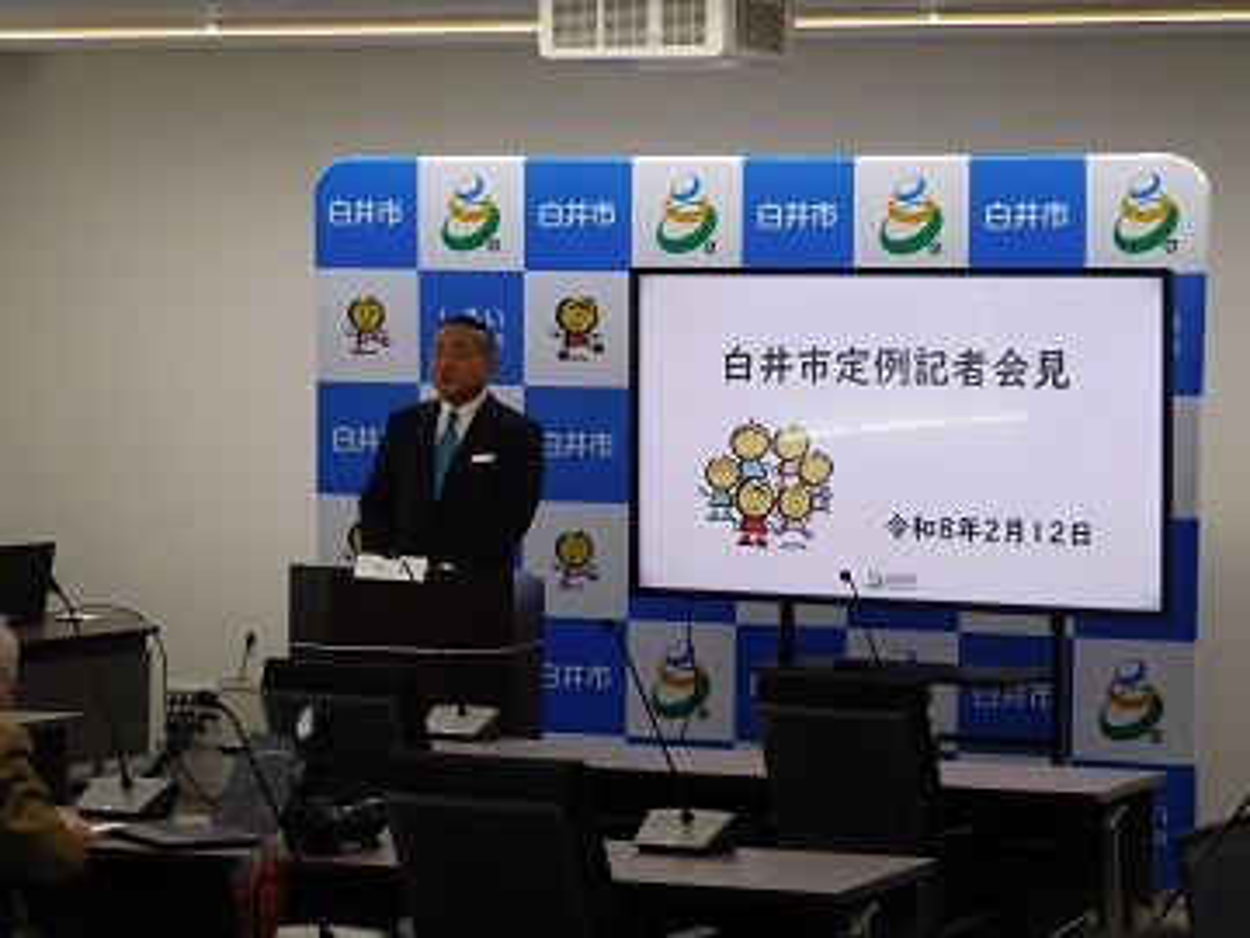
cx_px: 625
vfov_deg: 13.2
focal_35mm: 112
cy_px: 469
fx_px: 4044
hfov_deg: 17.6
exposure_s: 1/30
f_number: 4.9
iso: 160
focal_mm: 20
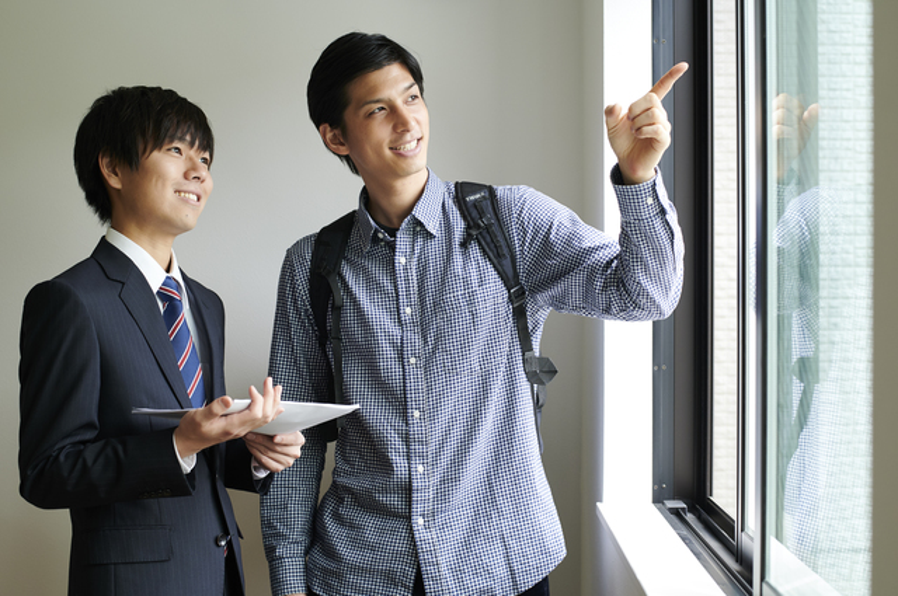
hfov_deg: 39.6
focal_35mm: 50
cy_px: 298
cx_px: 449
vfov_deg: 26.9
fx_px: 1246
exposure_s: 1/200
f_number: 5
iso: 800
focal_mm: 50
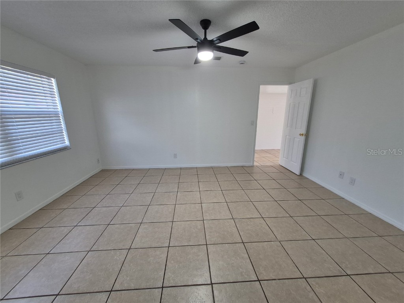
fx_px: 152
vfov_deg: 89.9
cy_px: 152
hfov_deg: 106.2
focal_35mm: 13
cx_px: 202
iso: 160
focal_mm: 1.74
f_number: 2.2
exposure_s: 1/60
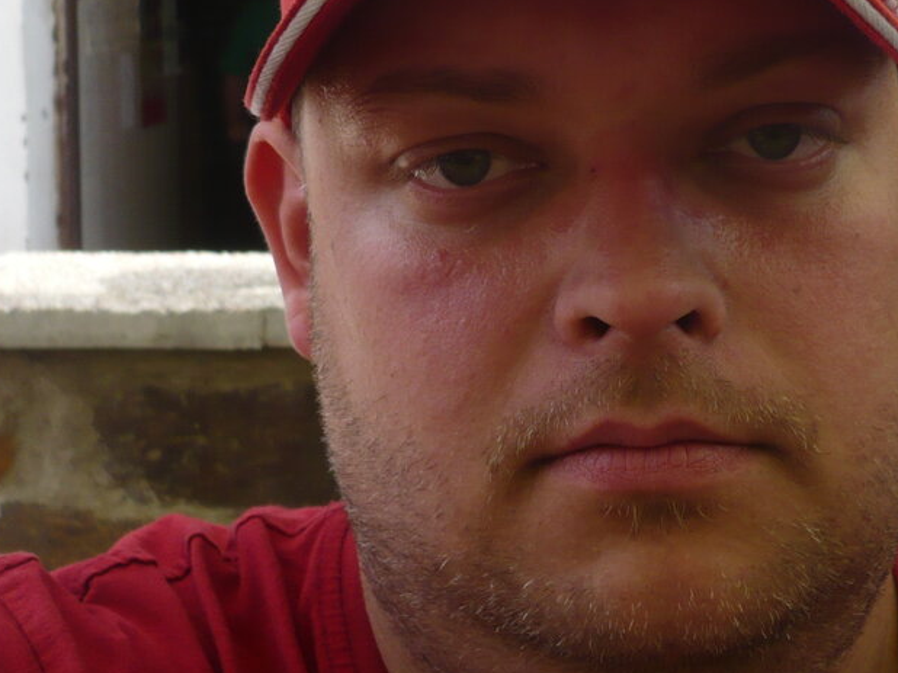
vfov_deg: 21.3
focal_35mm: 68
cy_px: 125
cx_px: 574
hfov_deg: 28.4
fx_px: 1763
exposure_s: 1/320
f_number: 2.8
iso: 100
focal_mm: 5.8
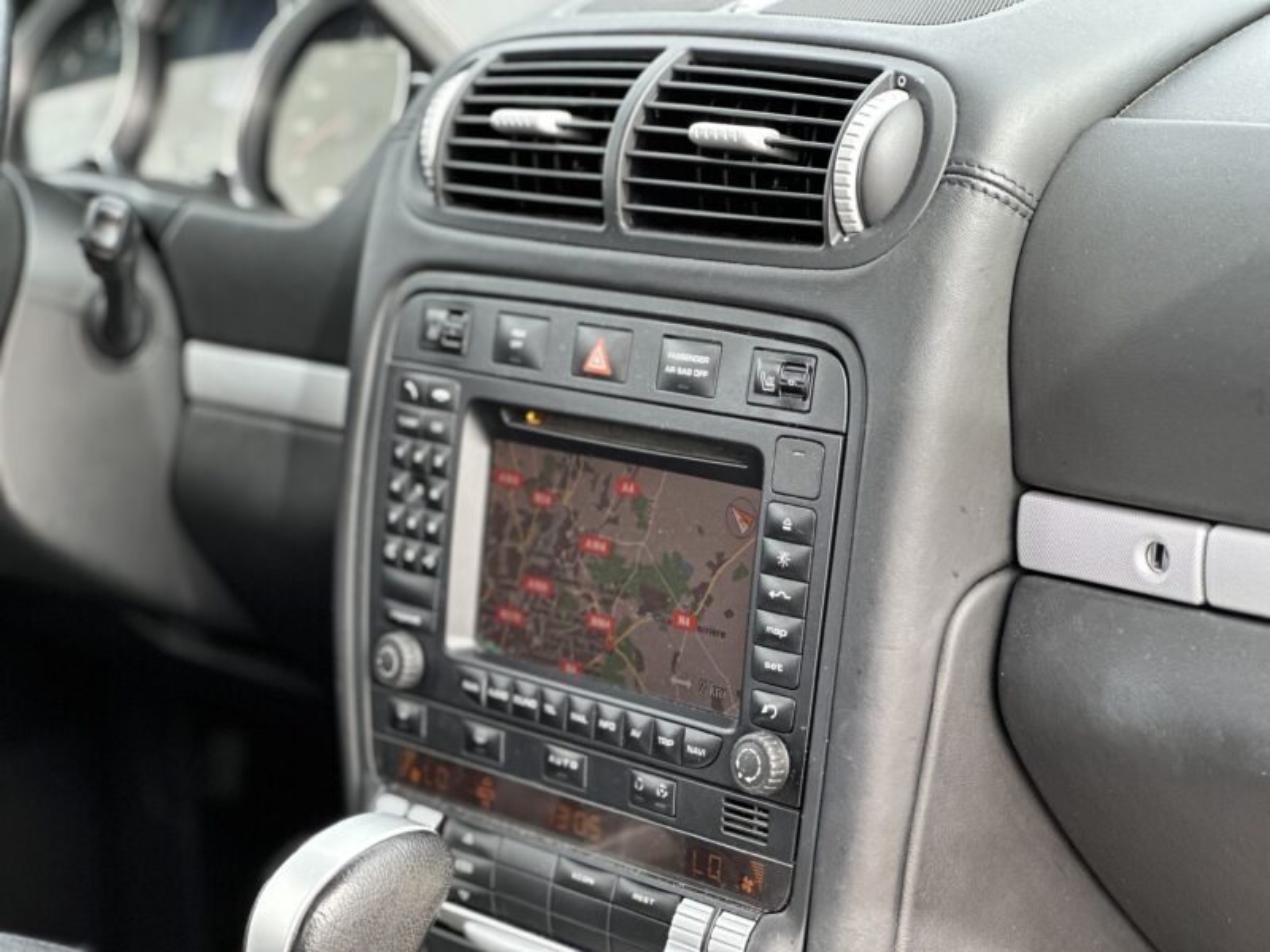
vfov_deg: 19.1
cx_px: 635
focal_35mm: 77
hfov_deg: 25.3
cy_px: 476
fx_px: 2825
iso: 160
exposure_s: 1/121
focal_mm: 9
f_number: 2.8
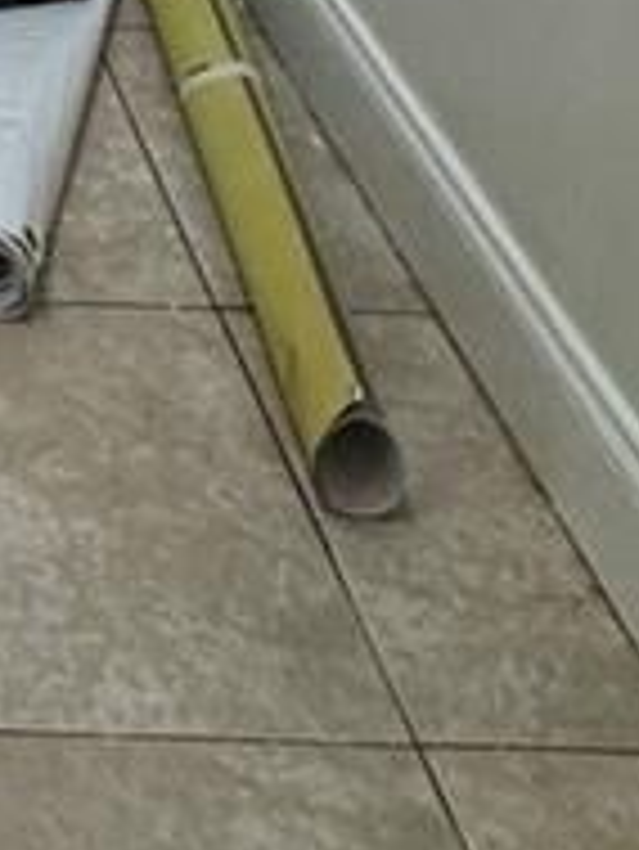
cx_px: -540
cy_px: -895
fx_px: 2188
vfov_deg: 16.3
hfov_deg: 14.5
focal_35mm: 89
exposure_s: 1/120
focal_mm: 2.22
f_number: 2.2
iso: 200
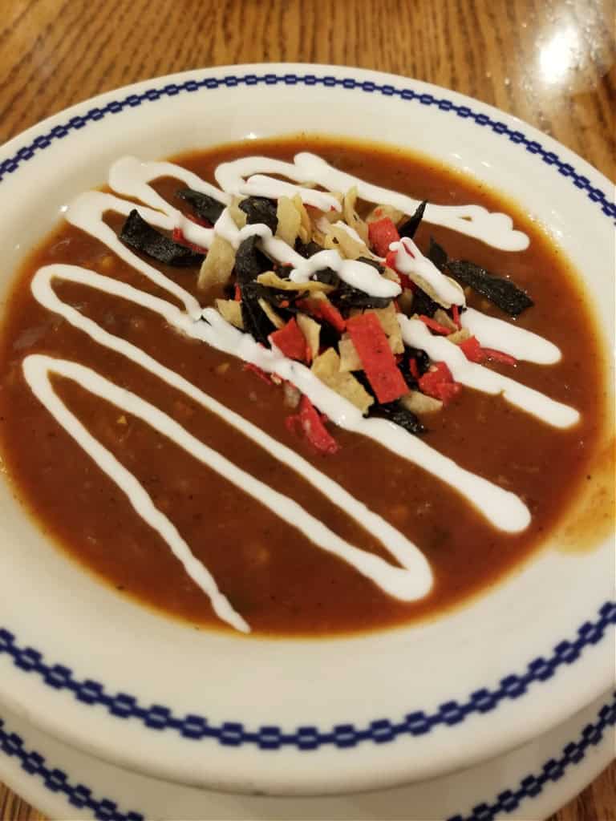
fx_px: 617
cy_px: 410
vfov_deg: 67.3
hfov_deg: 53.1
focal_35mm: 26
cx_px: 308
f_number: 1.7
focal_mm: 4.2
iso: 200
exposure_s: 1/12
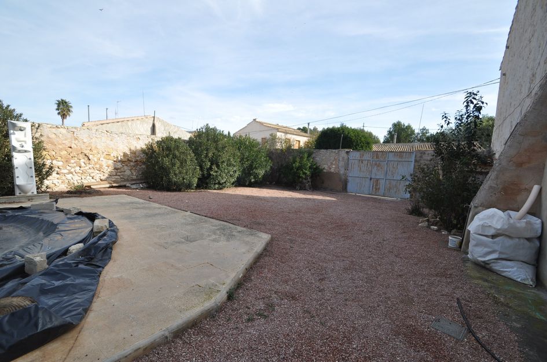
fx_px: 227
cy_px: 181
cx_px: 274
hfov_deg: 100.5
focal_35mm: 15
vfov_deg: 77.0
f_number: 8
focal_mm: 10
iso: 200
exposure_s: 1/250
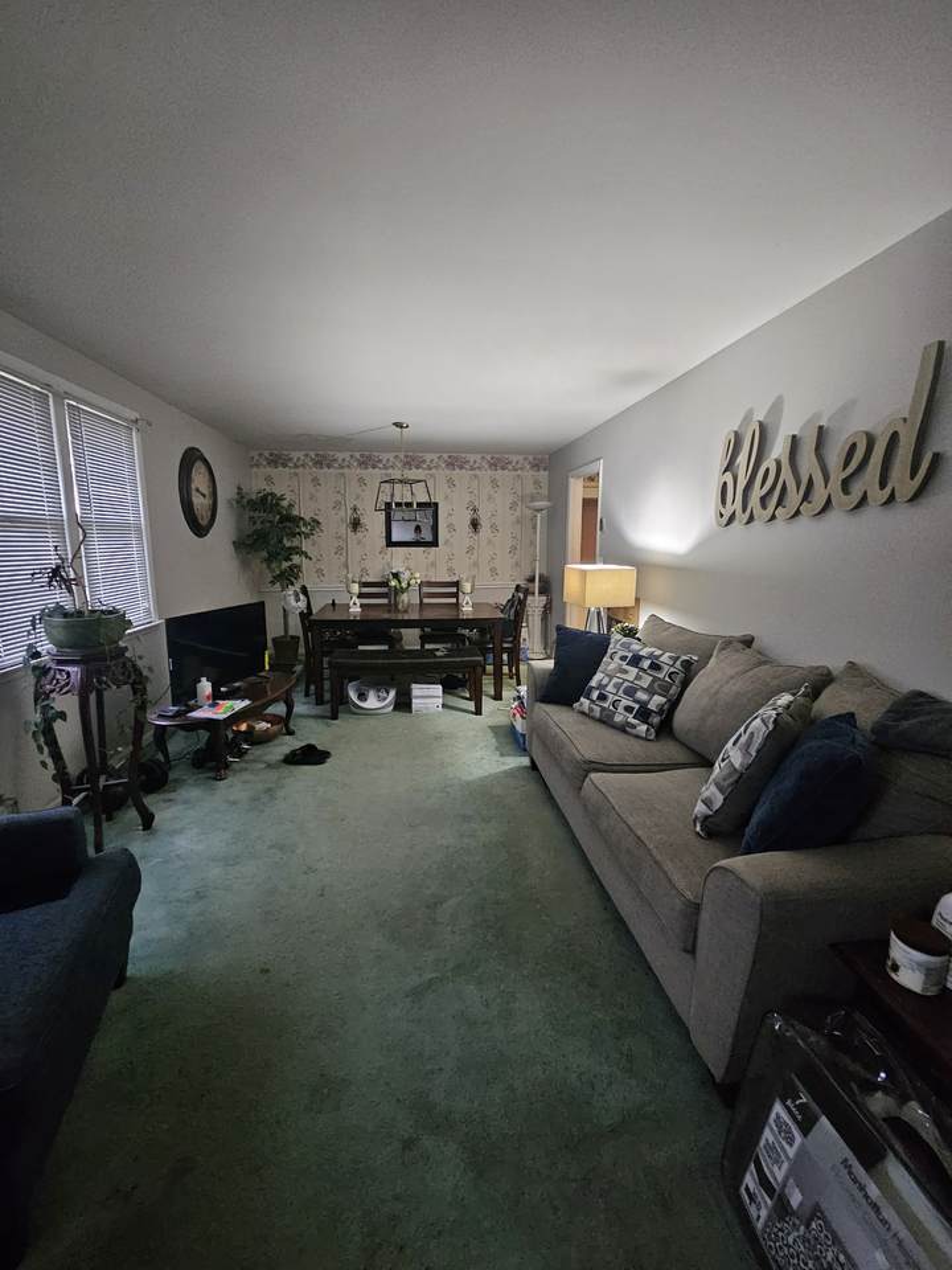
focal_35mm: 13
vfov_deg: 106.2
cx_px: 476
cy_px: 635
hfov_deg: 89.9
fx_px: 477
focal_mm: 2.2
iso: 1000
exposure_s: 1/24
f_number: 2.2
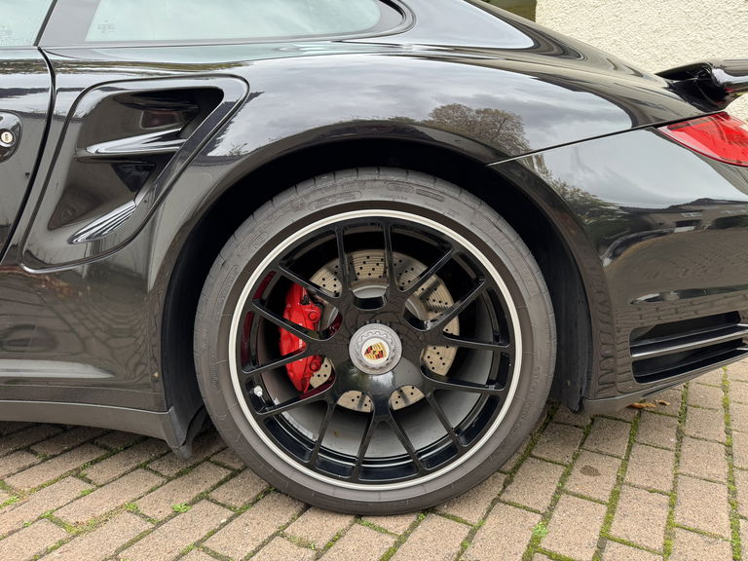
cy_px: 280
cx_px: 374
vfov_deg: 56.8
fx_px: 519
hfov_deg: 71.6
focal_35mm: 24
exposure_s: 1/121
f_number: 1.78
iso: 80
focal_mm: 6.76
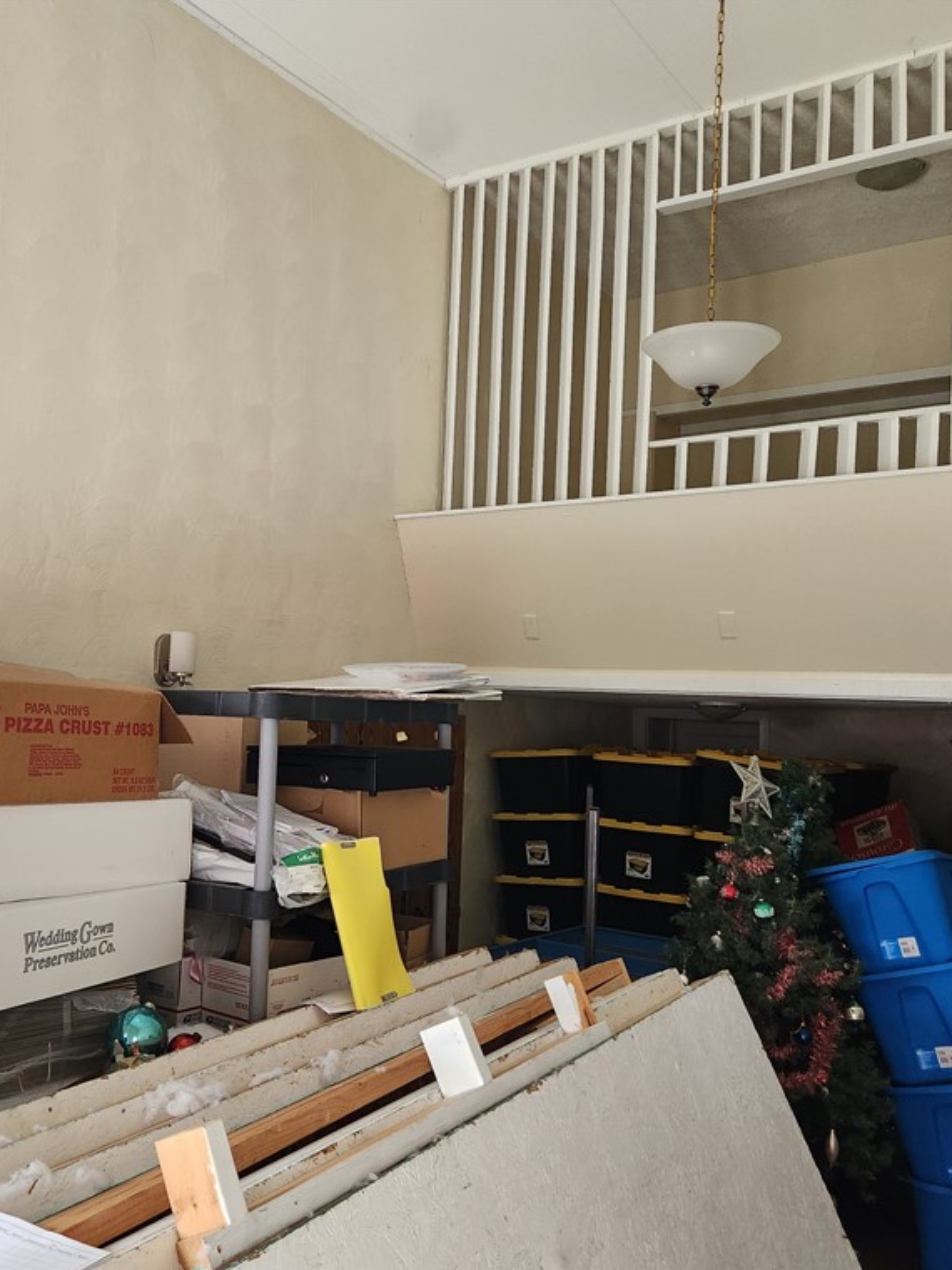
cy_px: 637
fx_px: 1137
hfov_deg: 45.2
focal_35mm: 31
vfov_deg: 58.4
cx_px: 376
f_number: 1.8
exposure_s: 1/120
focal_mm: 5.4
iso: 500
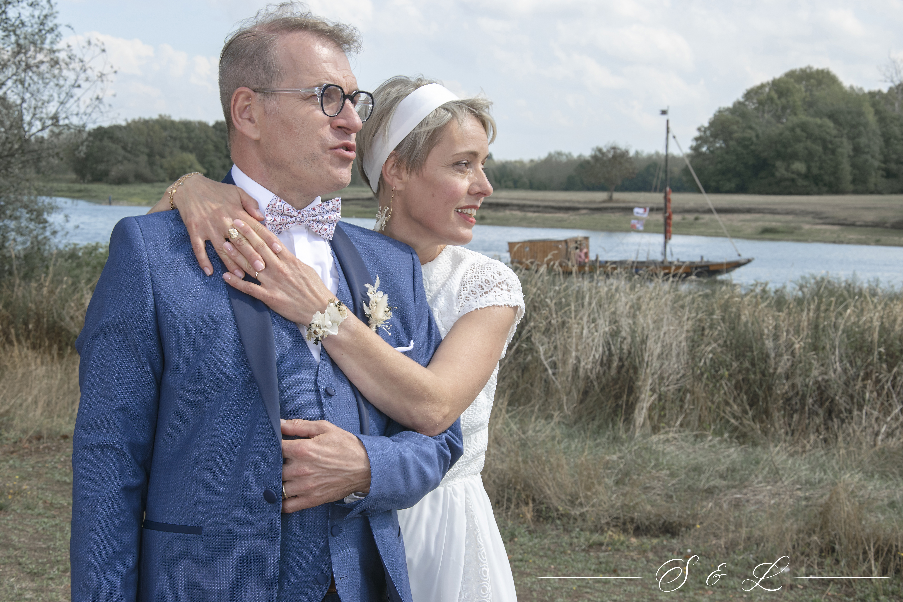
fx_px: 1455
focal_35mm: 58
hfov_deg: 34.5
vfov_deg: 23.4
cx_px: 448
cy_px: 301
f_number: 10
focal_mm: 38
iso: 100
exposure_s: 1/160
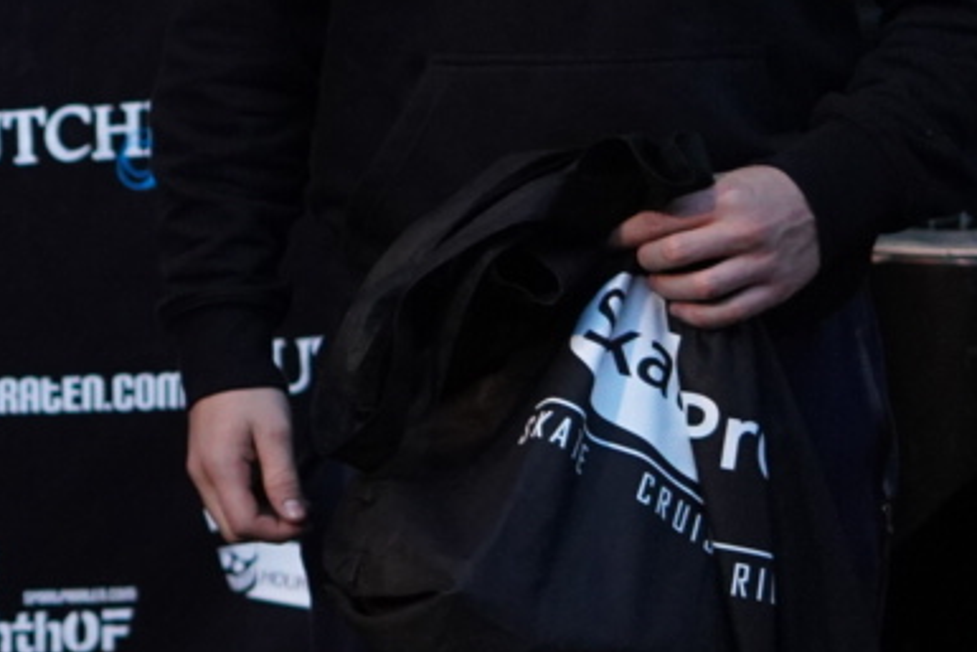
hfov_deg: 12.8
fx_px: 3991
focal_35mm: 147
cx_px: -728
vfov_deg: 9.3
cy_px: 200
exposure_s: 1/100
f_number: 2.8
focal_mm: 35
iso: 3200
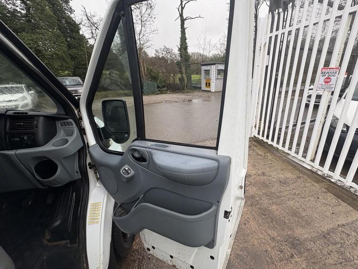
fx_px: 165
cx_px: 203
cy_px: 140
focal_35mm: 16
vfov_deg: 78.1
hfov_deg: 93.9
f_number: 2.2
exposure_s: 1/99
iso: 125
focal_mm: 2.22
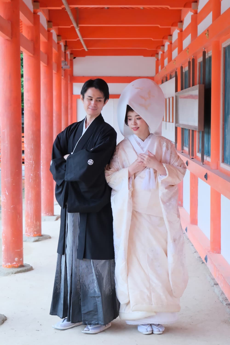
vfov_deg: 30.1
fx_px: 642
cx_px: 115
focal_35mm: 67
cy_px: 172
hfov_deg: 20.3
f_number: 7.1
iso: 3200
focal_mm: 44.7
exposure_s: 1/320
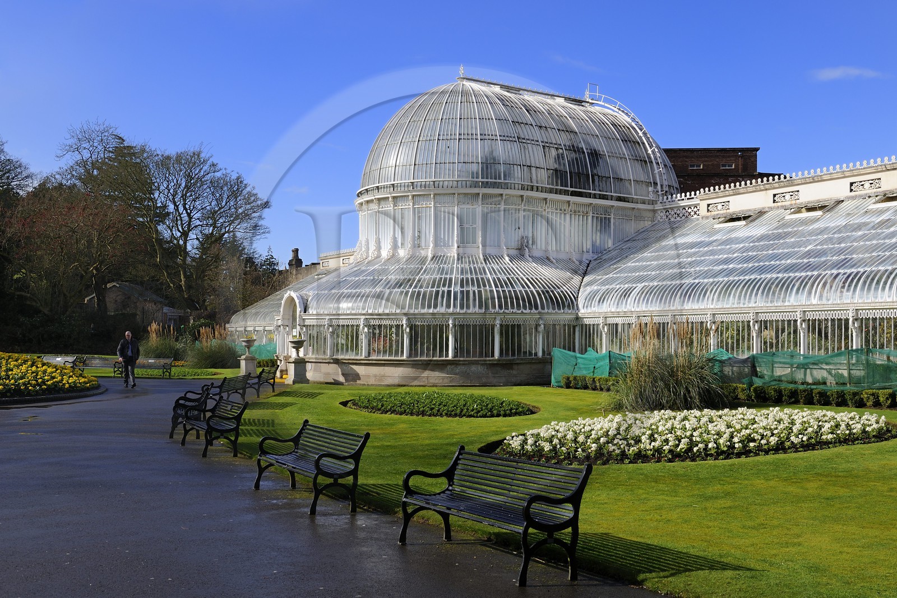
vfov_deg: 37.8
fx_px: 872
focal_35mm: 35
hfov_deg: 54.4
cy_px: 299
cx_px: 448
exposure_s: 1/500
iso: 200
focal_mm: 35
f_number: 7.1
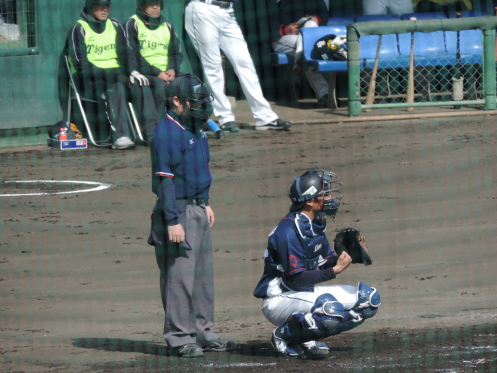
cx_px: 248
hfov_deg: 2.8
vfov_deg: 2.1
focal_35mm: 700
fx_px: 10050
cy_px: 186
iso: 125
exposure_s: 1/400
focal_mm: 124.8
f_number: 5
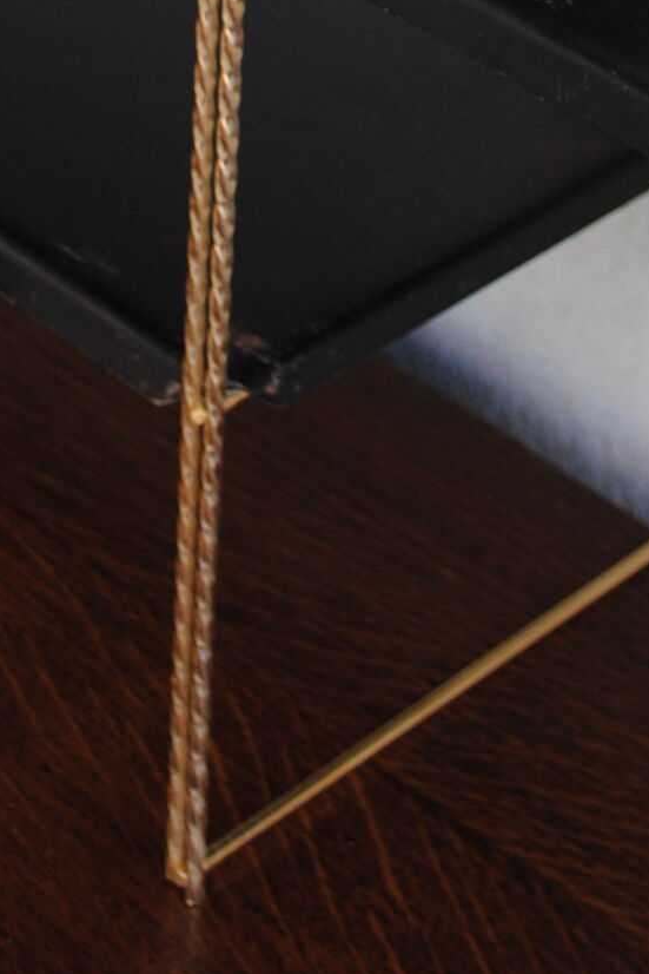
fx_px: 4129
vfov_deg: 12.7
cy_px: -511
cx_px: 615
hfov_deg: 8.9
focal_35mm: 153
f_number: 4.5
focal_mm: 29
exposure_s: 1/80
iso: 200
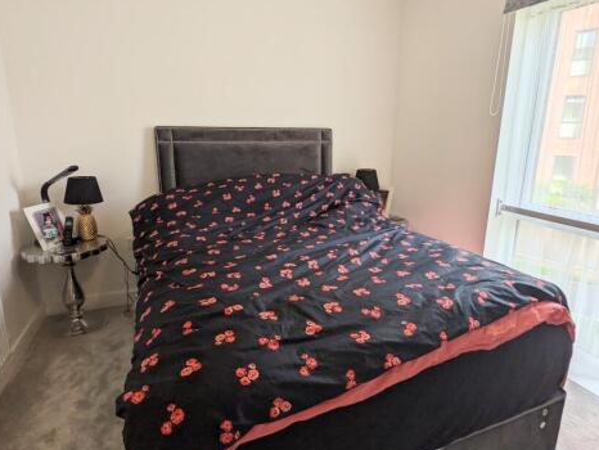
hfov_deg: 81.7
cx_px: 299
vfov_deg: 66.0
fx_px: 346
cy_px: 213
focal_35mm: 20
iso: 22
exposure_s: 1/127
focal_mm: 2.22
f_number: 2.2
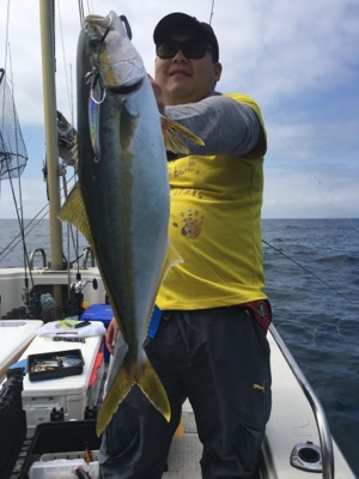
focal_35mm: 29
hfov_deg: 48.2
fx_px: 401
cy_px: 240
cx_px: 180
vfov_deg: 61.7
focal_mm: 4.15
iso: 25
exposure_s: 1/1972
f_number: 2.2
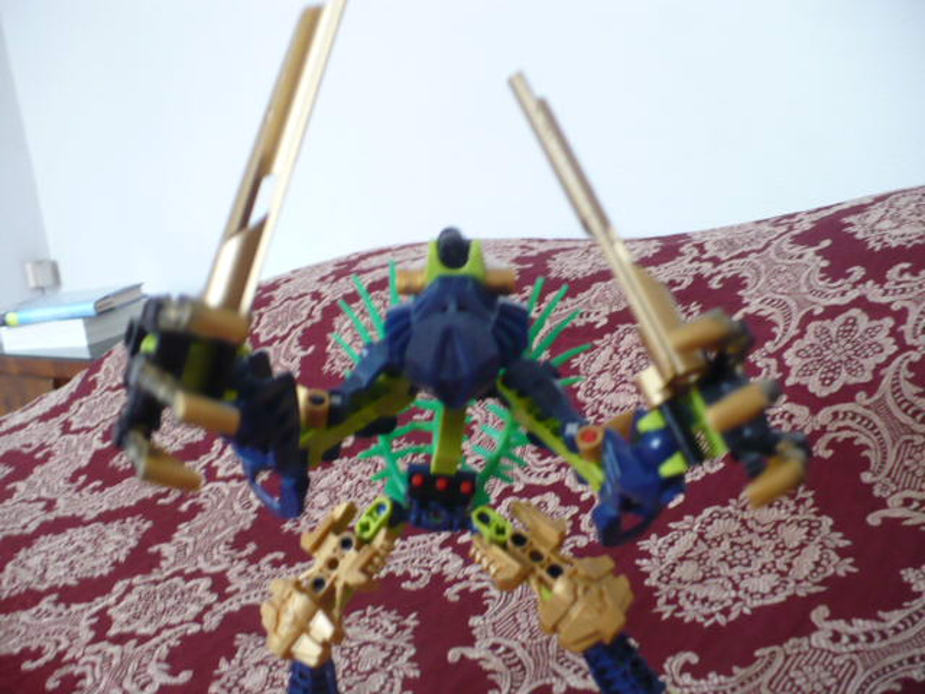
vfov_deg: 38.7
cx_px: 462
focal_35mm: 37
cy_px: 347
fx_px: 989
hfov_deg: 50.1
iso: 200
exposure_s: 1/8
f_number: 2.8
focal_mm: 6.1
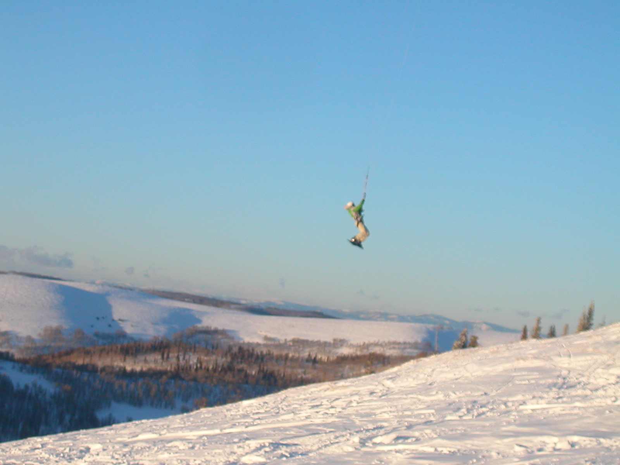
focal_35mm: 111
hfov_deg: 17.7
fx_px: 1988
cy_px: 232
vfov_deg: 13.3
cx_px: 310
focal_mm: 16.8
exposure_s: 1/273
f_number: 4.8
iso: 100
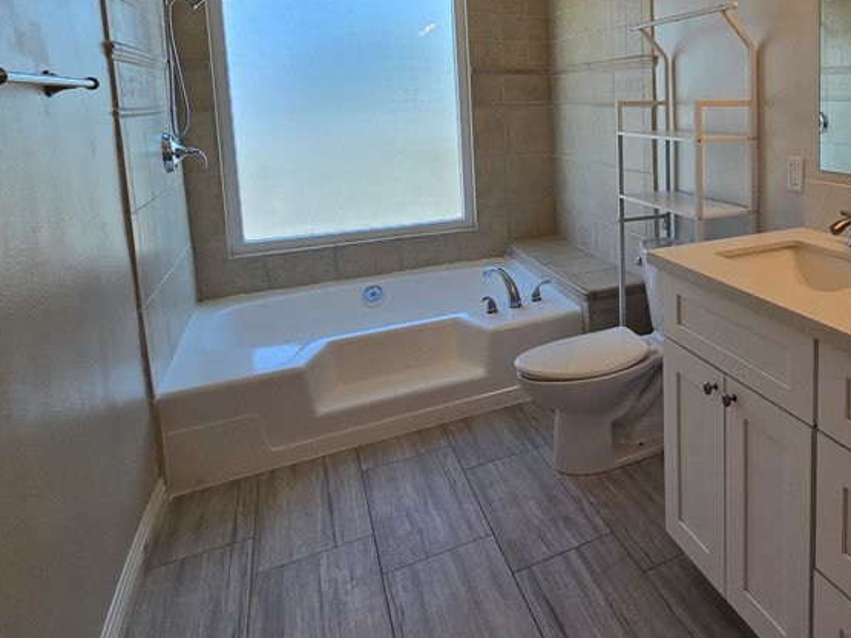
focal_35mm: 24
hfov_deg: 63.6
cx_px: 713
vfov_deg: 54.6
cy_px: 173
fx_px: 590
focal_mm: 2.2
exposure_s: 1/238
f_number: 2.2
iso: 50
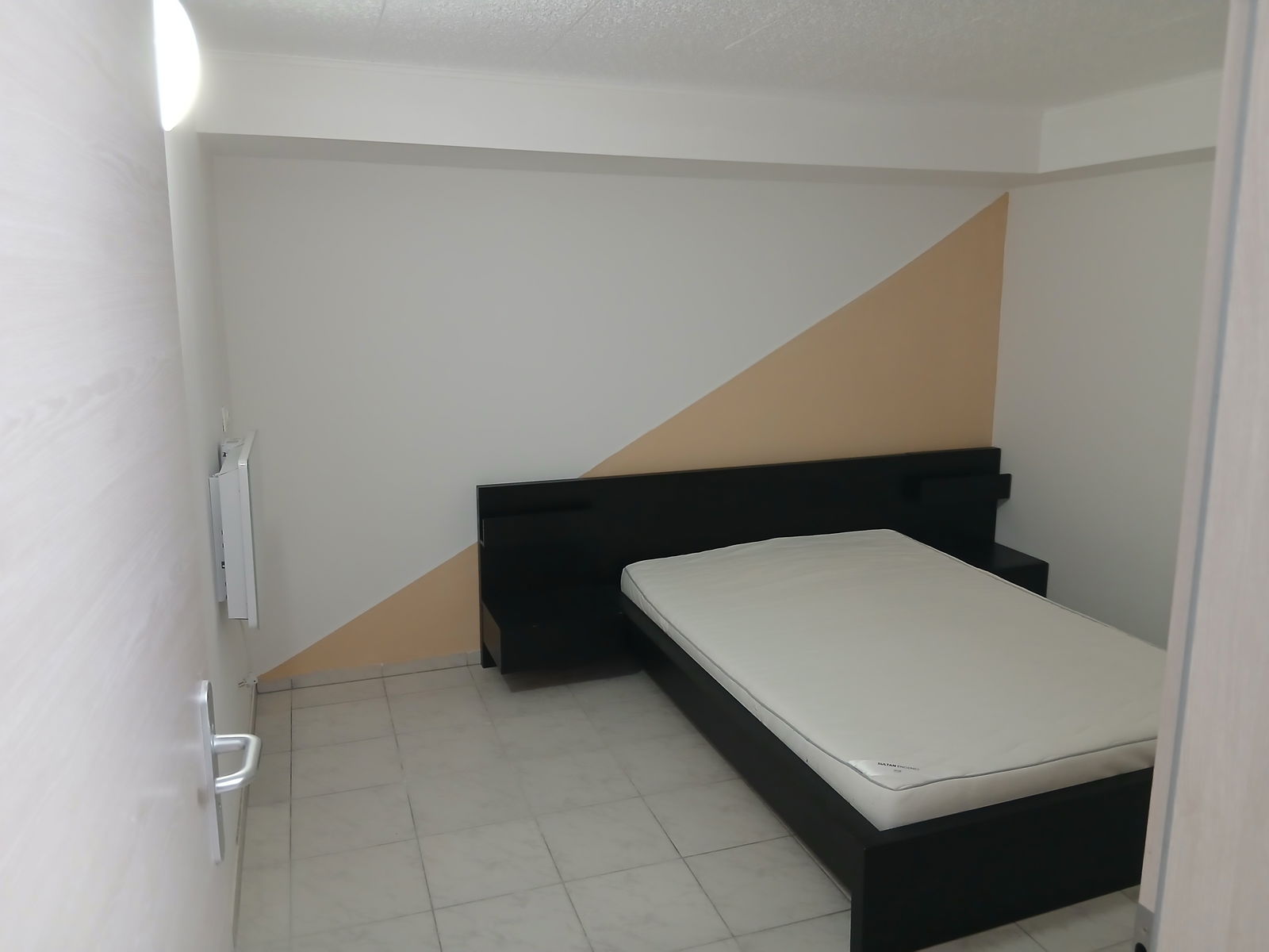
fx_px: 953
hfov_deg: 67.3
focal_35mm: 26
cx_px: 634
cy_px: 476
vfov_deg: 53.1
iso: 320
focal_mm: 3.98
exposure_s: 1/33.3
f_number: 1.8
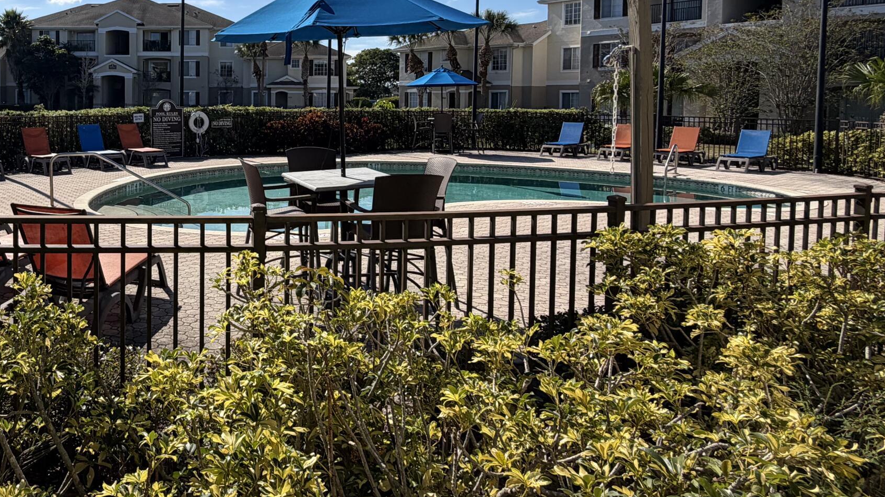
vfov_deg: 41.4
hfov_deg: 64.7
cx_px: 199
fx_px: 634
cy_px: 115
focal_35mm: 27
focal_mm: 2.22
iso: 20
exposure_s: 1/1259
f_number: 2.2
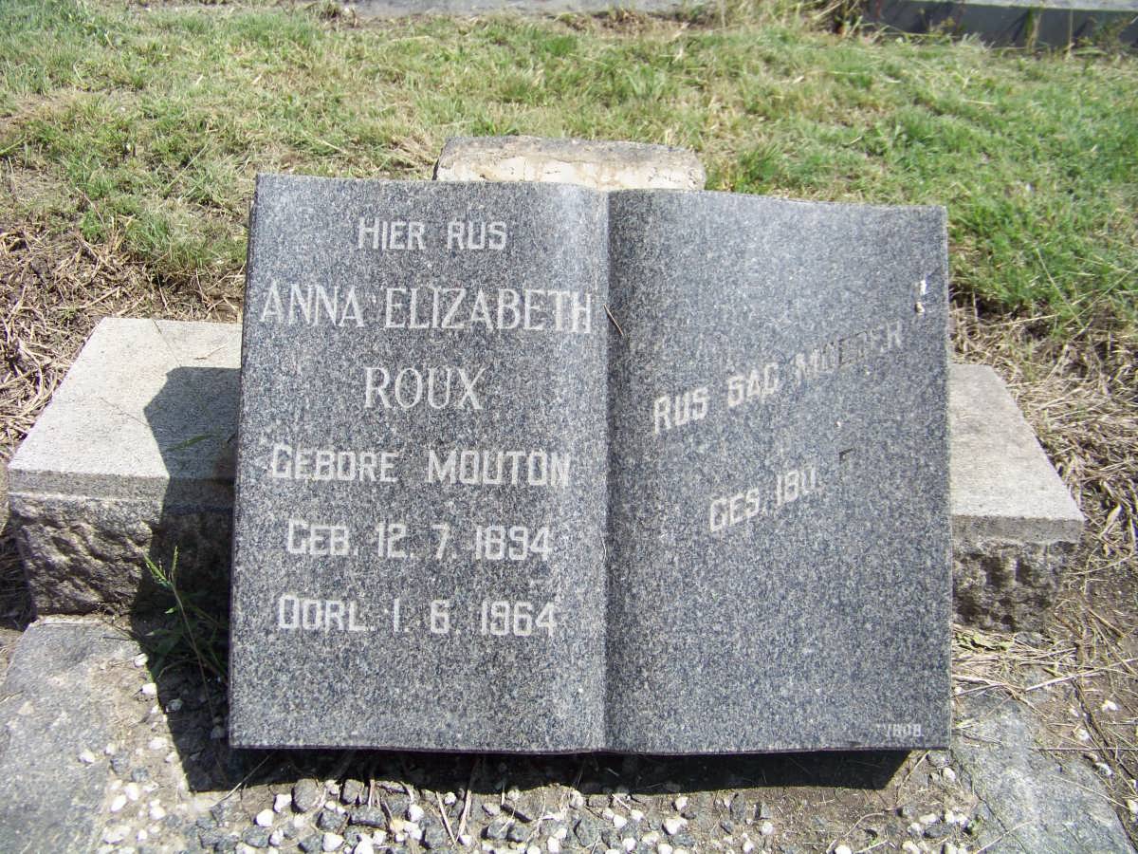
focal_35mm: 36
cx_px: 569
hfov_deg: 51.4
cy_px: 427
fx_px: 1183
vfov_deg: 39.7
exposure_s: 1/1000
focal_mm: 5.85
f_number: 2.8
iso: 64
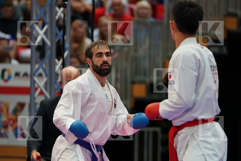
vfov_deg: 4.6
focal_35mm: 300
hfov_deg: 6.9
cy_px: 80
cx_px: 120
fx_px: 2008
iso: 1250
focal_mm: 200
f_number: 2.8
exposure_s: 1/800
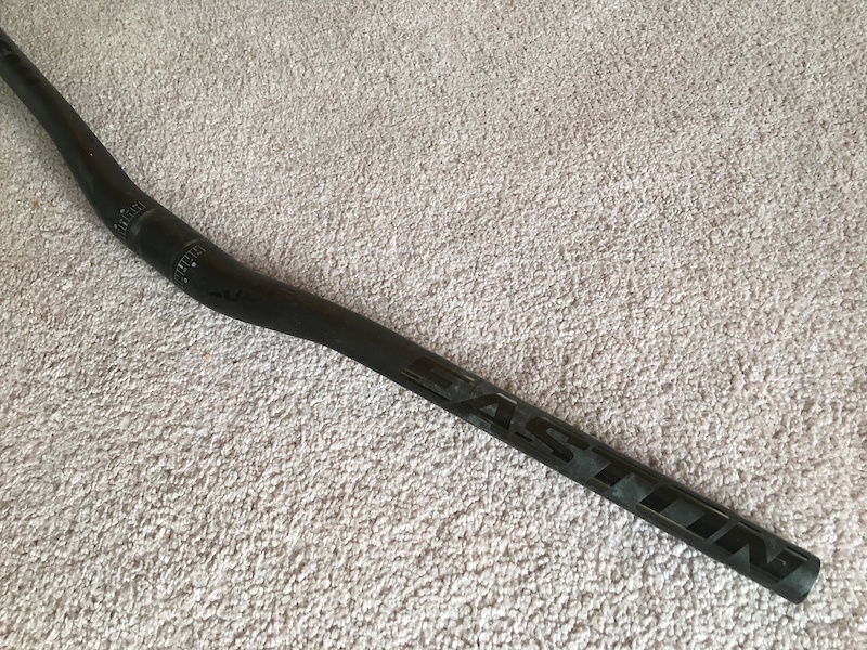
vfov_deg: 48.2
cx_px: 434
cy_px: 325
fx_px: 726
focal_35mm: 29
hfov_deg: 61.7
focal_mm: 4.15
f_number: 2.2
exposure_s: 1/30
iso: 64
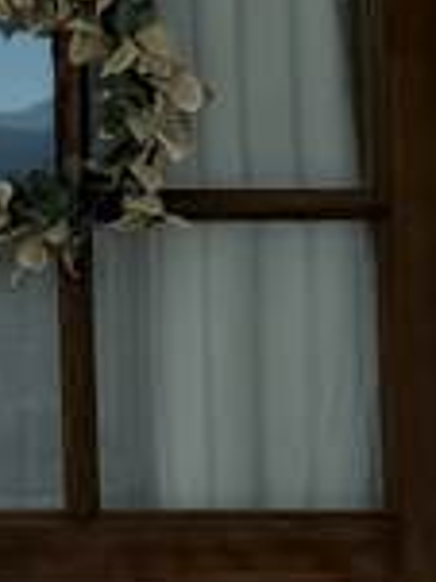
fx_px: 3431
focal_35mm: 204
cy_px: -46
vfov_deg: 9.6
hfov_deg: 6.8
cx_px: -637
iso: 100
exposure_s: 1/4975
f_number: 1.78
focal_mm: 6.76
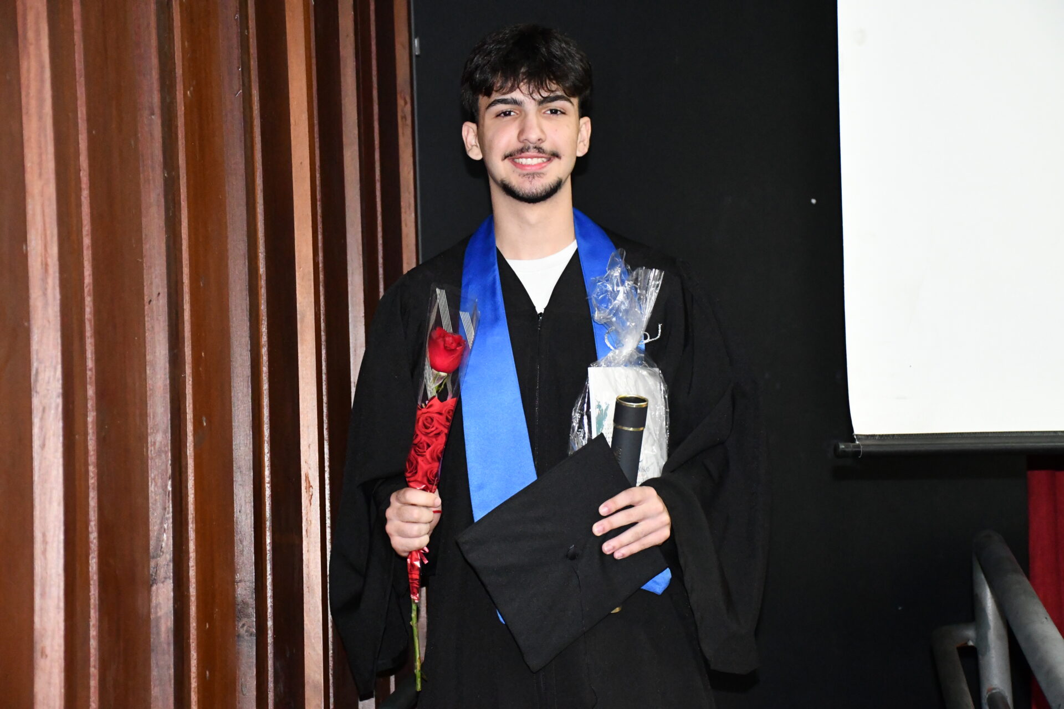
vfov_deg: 17.5
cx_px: 532
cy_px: 354
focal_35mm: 78
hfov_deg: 26.0
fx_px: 2305
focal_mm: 52
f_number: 4.8
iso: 6400
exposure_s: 1/60
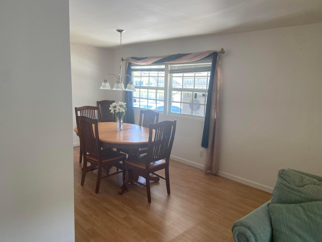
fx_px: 242
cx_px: 161
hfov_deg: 67.3
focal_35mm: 26
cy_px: 121
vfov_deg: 53.1
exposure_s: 1/121
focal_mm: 4.25
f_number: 1.8
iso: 125
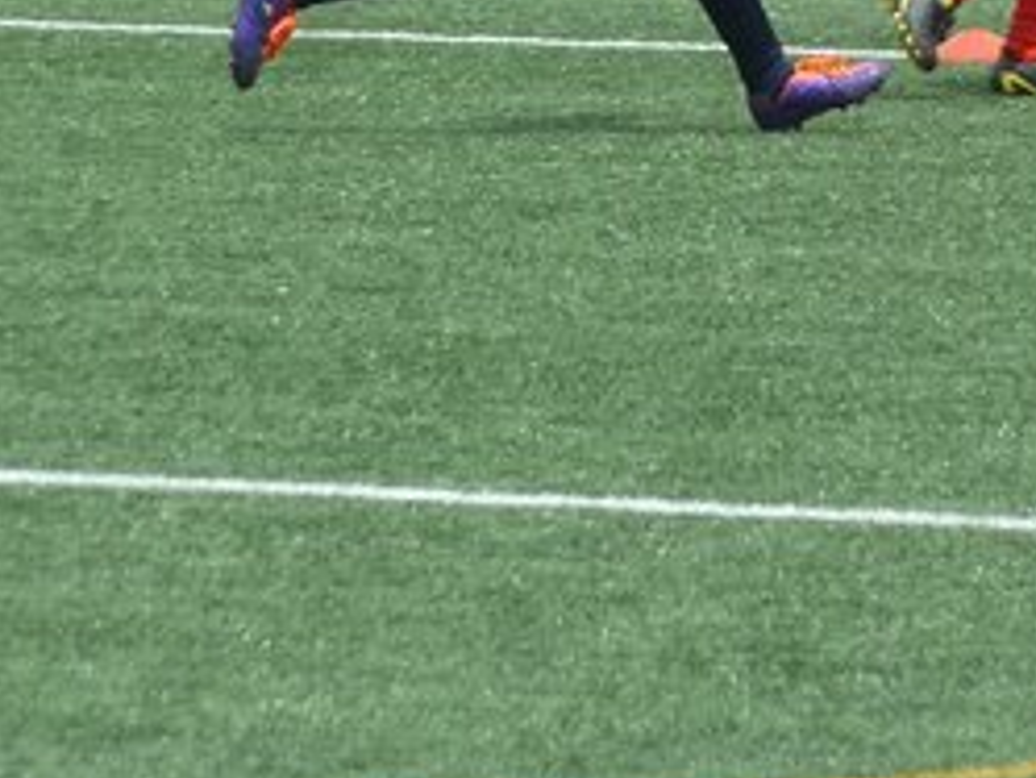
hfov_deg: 2.4
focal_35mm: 843
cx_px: 886
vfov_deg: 1.8
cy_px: -144
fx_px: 25242
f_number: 4.9
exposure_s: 1/640
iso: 160
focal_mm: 49.2
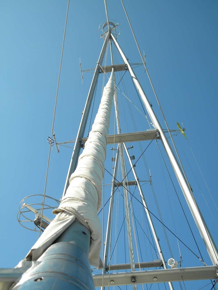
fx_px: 344
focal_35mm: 41
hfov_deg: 35.1
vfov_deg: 45.8
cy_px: 145
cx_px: 109
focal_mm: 7.3
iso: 80
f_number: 7.6
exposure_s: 1/248
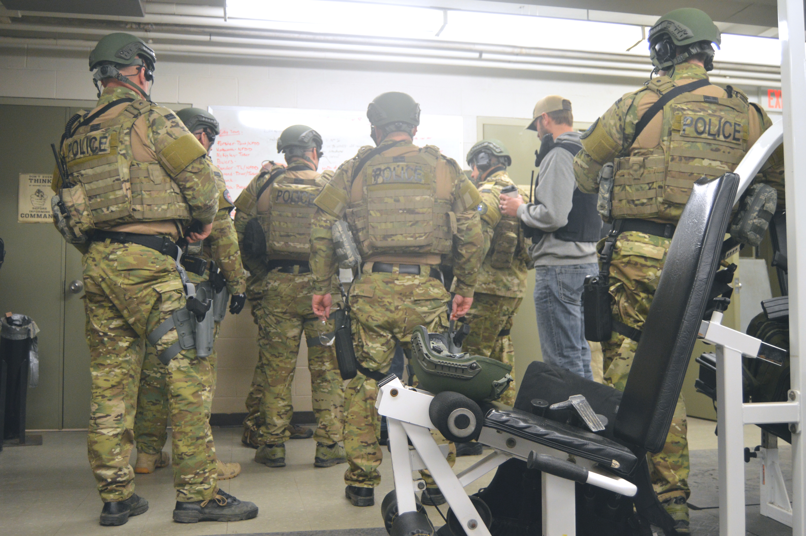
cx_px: 403
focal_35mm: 34
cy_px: 268
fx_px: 772
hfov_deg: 55.1
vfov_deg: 38.3
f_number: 3.8
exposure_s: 1/60
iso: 900
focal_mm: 23
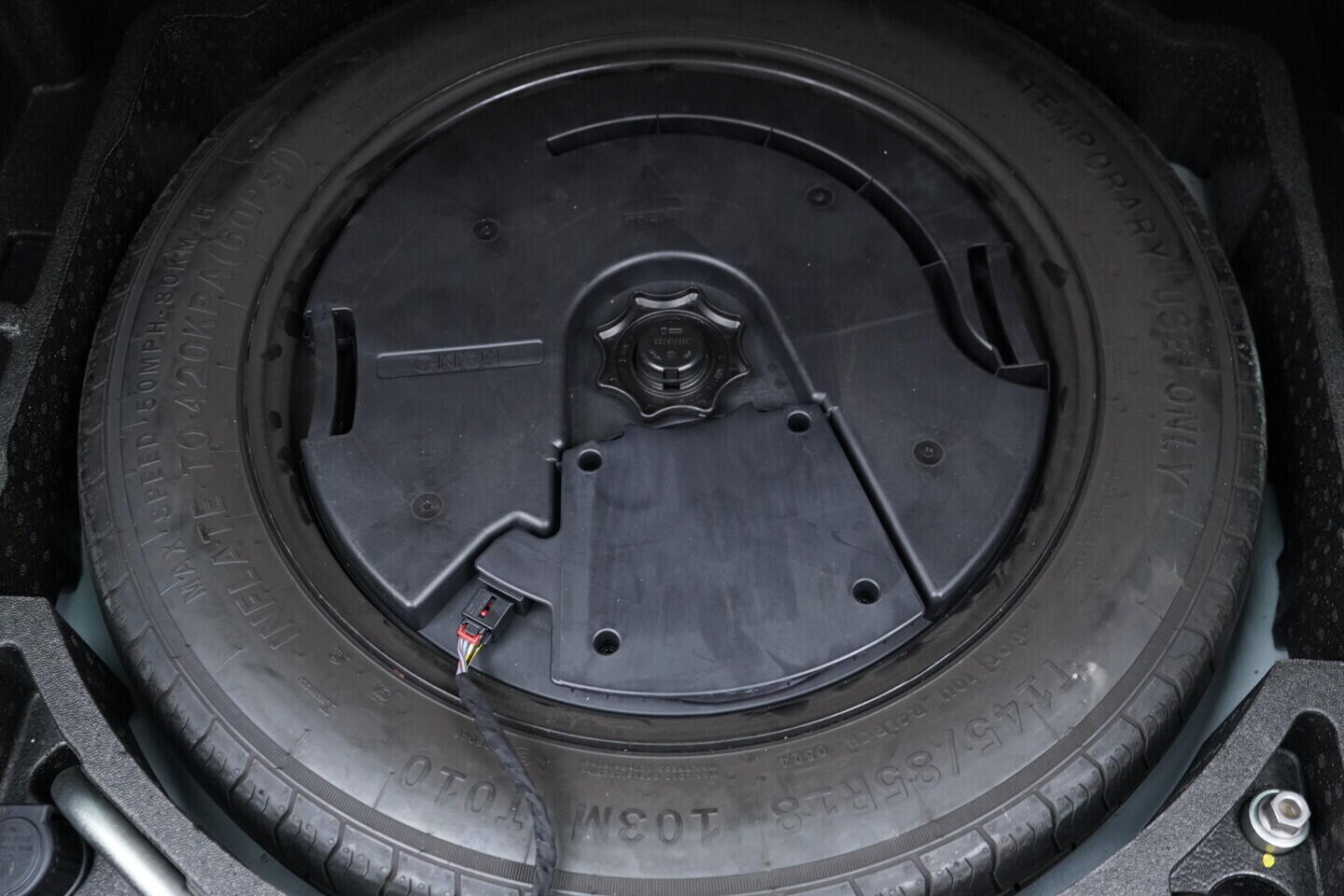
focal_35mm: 36
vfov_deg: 36.9
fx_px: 1344
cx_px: 672
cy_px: 448
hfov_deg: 53.1
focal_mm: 24
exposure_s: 1/40
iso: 1000
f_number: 2.8
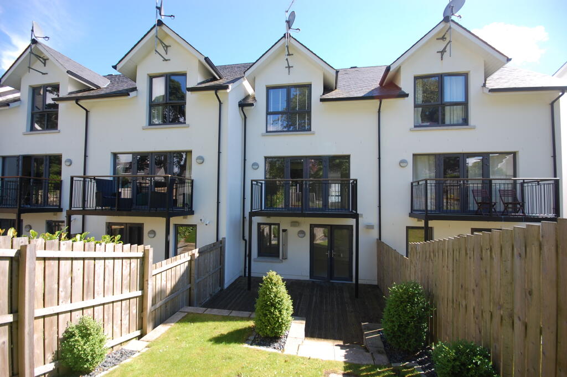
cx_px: 284
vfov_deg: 77.2
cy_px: 188
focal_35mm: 15
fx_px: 236
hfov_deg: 100.4
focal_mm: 10
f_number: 6.3
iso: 200
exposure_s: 1/160
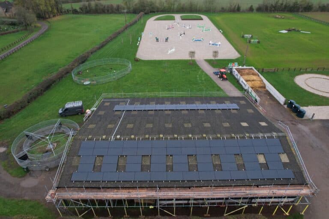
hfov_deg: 78.6
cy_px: 110
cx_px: 164
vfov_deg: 57.2
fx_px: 201
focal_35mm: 22
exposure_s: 1/15
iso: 420
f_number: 2.8
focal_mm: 8.38
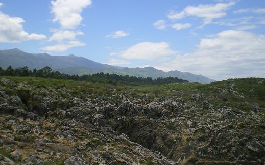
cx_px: 131
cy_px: 91
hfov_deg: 48.2
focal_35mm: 41
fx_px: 296
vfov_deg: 31.2
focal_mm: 6.3
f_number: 4.6
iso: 64
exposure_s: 1/500
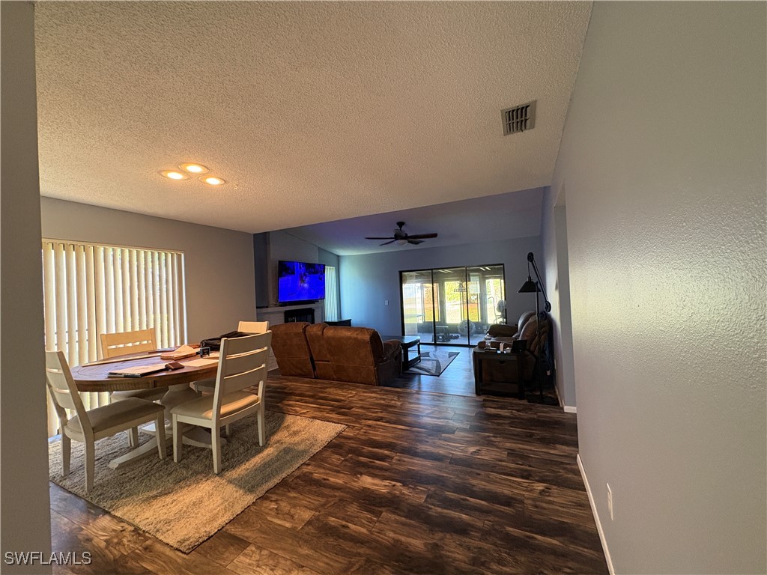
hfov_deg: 102.1
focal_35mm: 14
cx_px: 384
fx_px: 310
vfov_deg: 85.7
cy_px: 288
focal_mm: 2.22
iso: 500
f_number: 2.2
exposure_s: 1/60
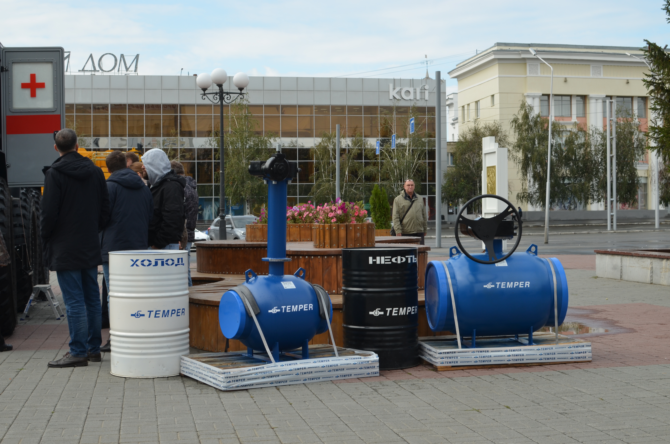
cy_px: 222
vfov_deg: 25.6
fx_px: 975
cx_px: 335
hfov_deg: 37.9
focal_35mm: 52
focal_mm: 35
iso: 200
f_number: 8
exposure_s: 1/250
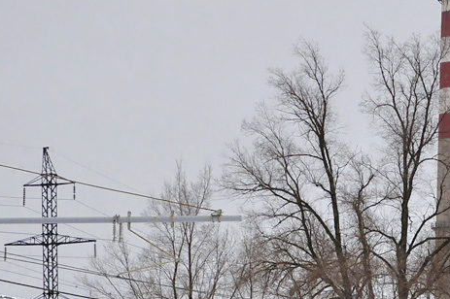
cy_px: 371
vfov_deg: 8.5
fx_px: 1999
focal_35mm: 160
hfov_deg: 12.7
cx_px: 425
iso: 200
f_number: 6.3
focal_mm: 38
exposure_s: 1/320
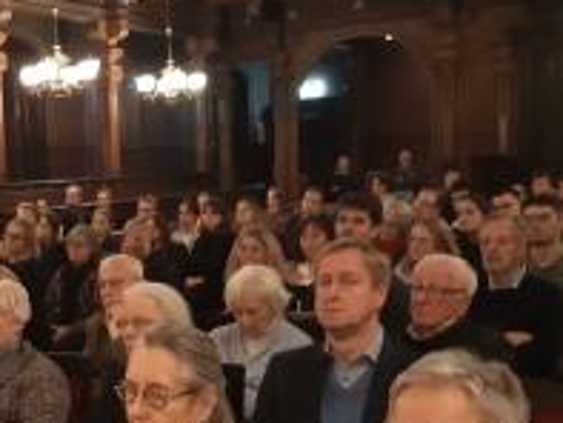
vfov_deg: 24.5
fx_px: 960
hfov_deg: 31.5
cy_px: 329
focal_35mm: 59
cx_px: 83
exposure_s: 1/10
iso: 400
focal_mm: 3.92
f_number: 1.7
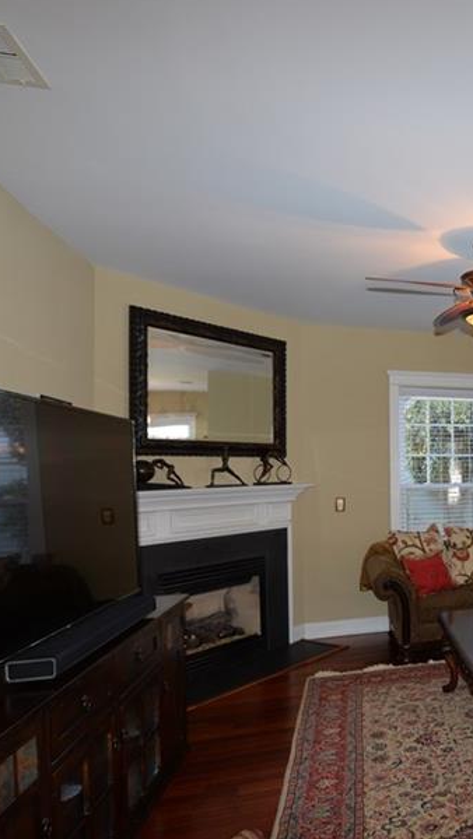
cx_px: 544
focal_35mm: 25
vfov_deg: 73.8
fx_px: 557
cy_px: 467
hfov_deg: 37.0
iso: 320
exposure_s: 1/60
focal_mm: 14
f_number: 4
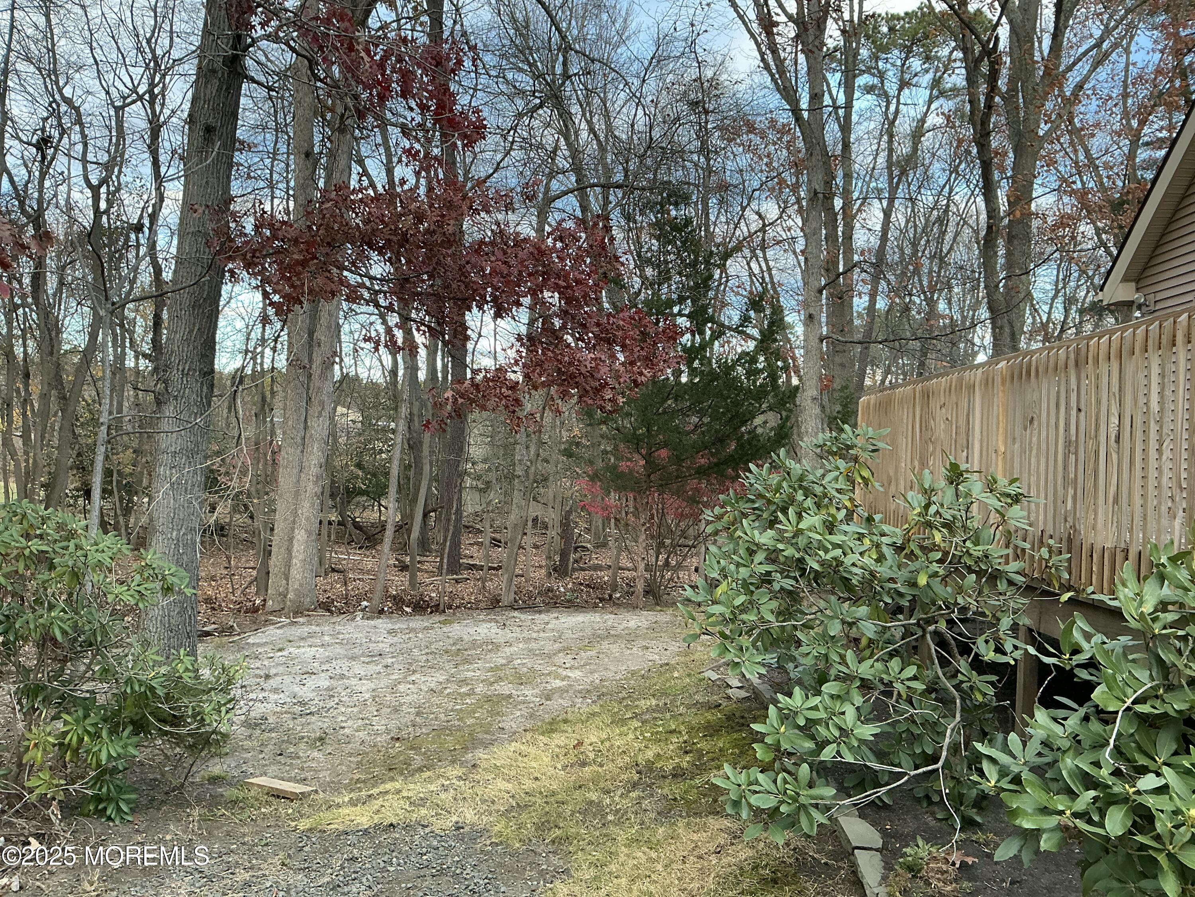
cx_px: 598
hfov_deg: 63.4
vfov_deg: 49.7
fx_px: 967
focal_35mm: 28
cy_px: 448
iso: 50
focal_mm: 3
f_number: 1.8
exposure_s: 1/60
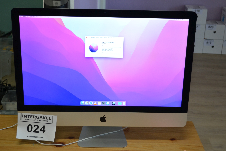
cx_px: 113
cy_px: 76
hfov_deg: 37.8
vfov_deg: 25.8
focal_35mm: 52
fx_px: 330
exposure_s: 1/30
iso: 400
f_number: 5
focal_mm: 35
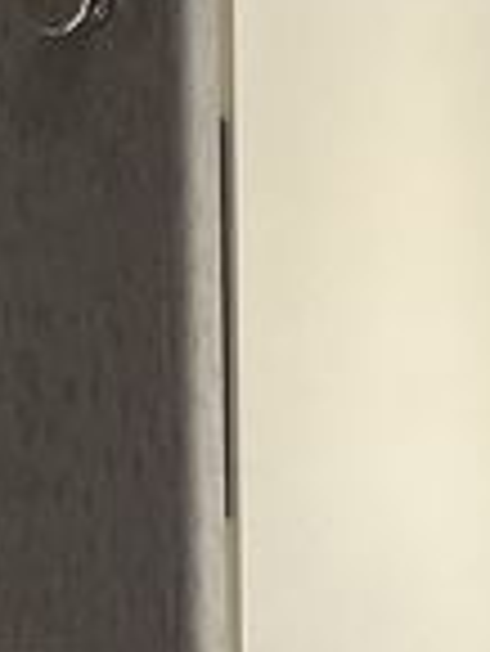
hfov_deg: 8.1
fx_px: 3373
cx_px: 796
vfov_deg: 10.2
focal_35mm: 179
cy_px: 1326
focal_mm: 4.2
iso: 100
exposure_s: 1/100
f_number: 1.6
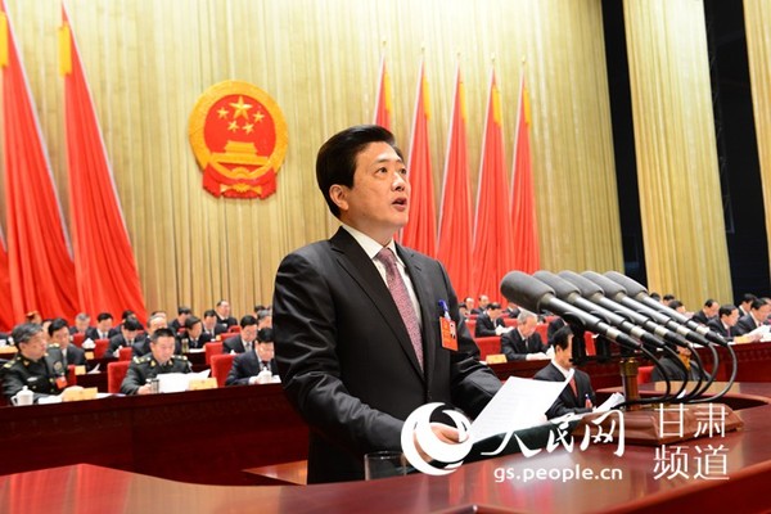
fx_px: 857
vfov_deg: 33.4
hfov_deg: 48.5
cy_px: 257
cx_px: 386
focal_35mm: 40
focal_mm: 40
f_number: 5.6
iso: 1600
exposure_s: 1/50
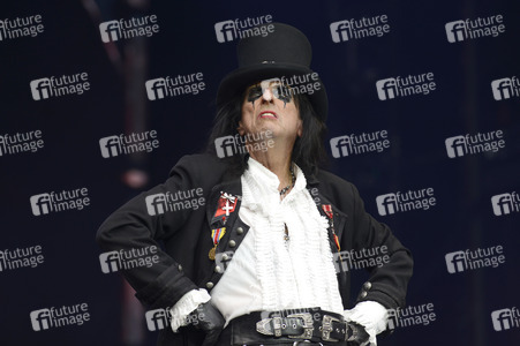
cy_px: 173
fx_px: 2742
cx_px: 260
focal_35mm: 190
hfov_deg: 10.8
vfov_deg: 7.2
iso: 320
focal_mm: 190
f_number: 5
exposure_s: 1/800
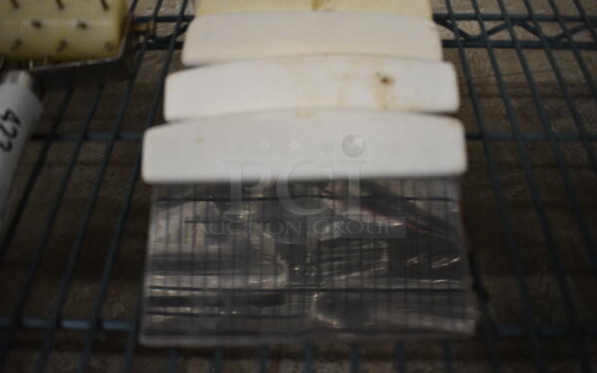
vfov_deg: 40.6
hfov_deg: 61.2
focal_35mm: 31
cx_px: 296
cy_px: 186
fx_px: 504
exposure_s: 1/125
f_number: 3.5
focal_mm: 20
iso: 2000
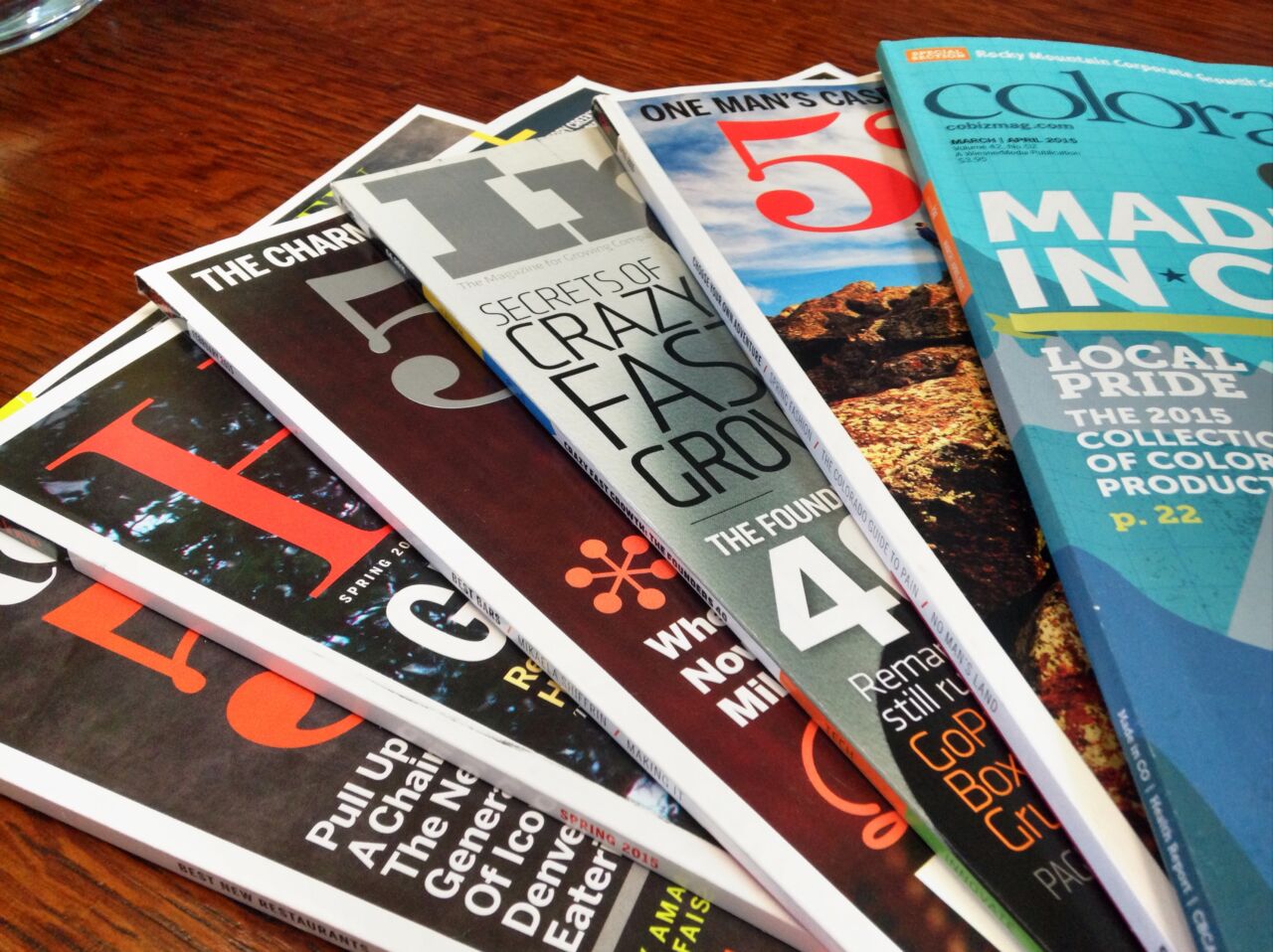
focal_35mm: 33
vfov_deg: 42.9
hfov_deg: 55.4
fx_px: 1213
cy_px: 476
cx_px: 636
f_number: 2.4
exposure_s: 1/20
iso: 64
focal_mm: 4.12
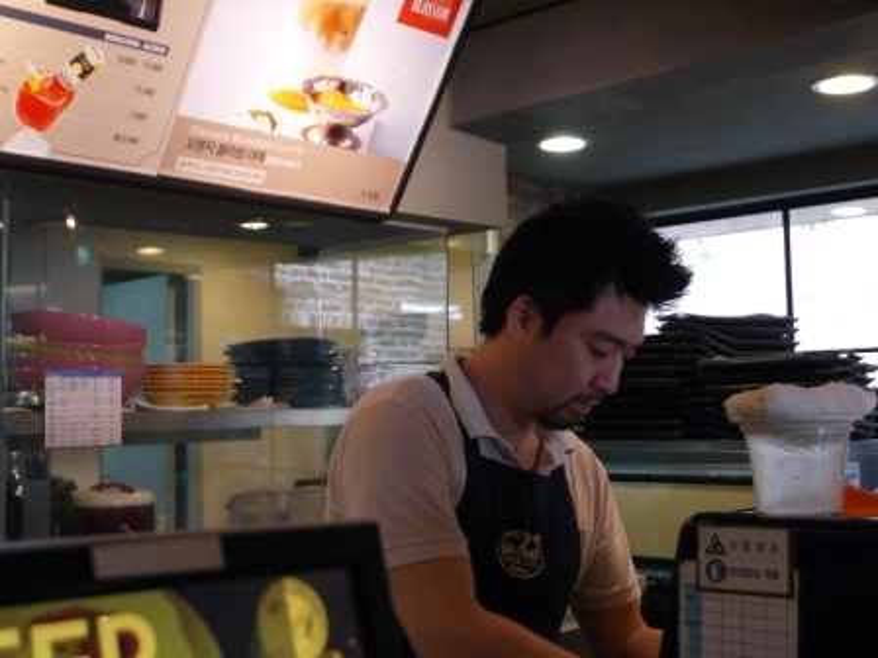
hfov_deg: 38.2
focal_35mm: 50
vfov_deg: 29.1
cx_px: 439
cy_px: 329
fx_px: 1268
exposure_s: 1/60
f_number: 4.9
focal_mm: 25
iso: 1250
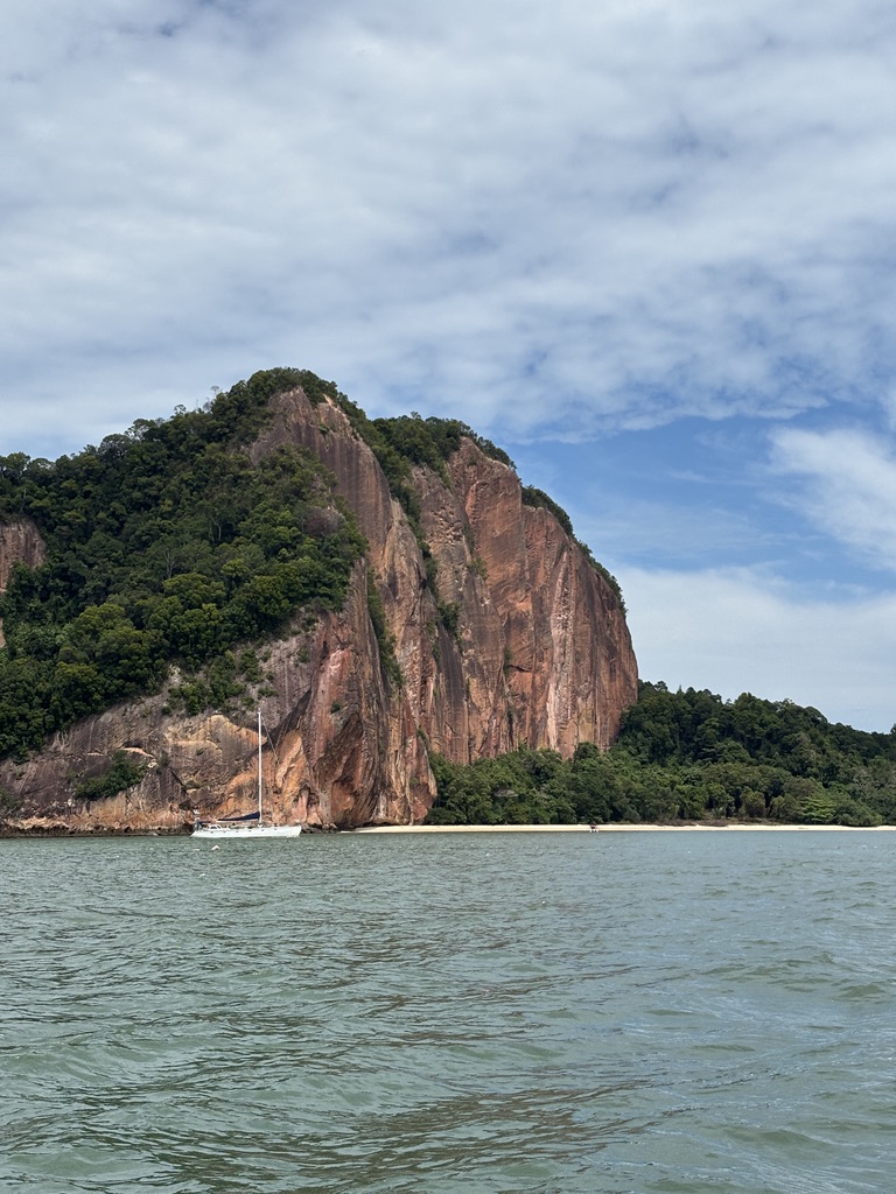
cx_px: 448
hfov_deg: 28.0
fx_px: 1795
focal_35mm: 52
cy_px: 597
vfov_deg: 36.8
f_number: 1.6
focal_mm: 5.96
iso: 40
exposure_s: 1/4630
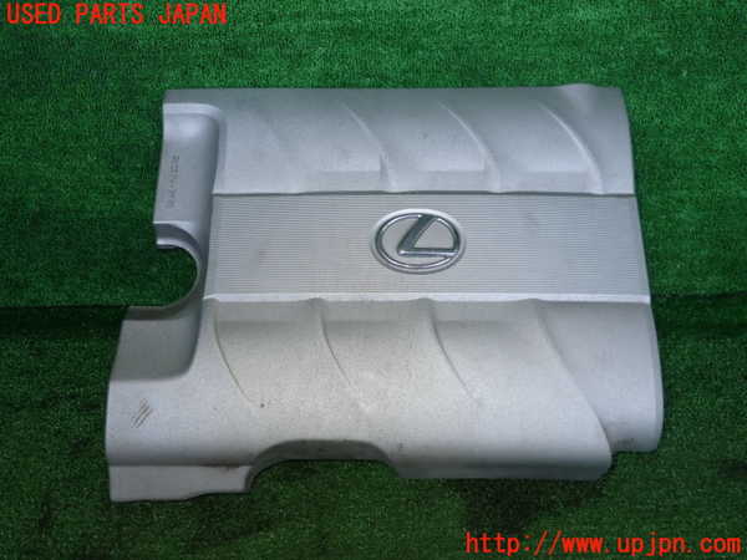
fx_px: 647
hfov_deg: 60.0
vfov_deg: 46.8
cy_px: 280
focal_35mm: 30
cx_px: 374
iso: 125
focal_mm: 5.4
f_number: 2.3
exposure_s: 1/60
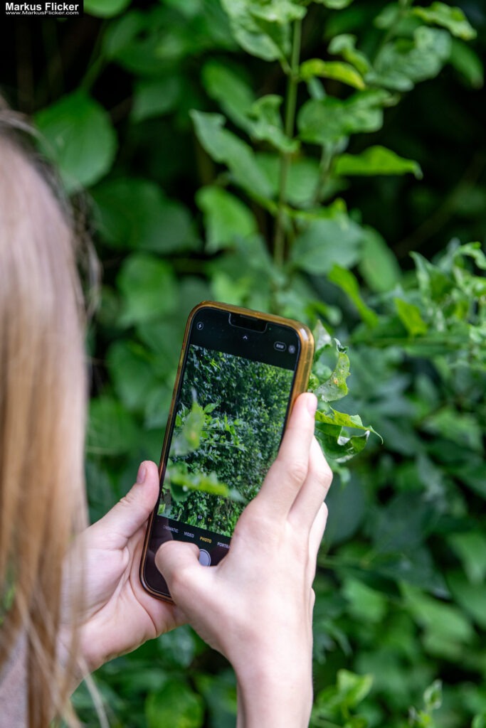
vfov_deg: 13.0
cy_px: 364
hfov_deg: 8.7
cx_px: 243
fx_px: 3188
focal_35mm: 158
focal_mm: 105
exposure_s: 1/400
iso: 500
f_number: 3.8
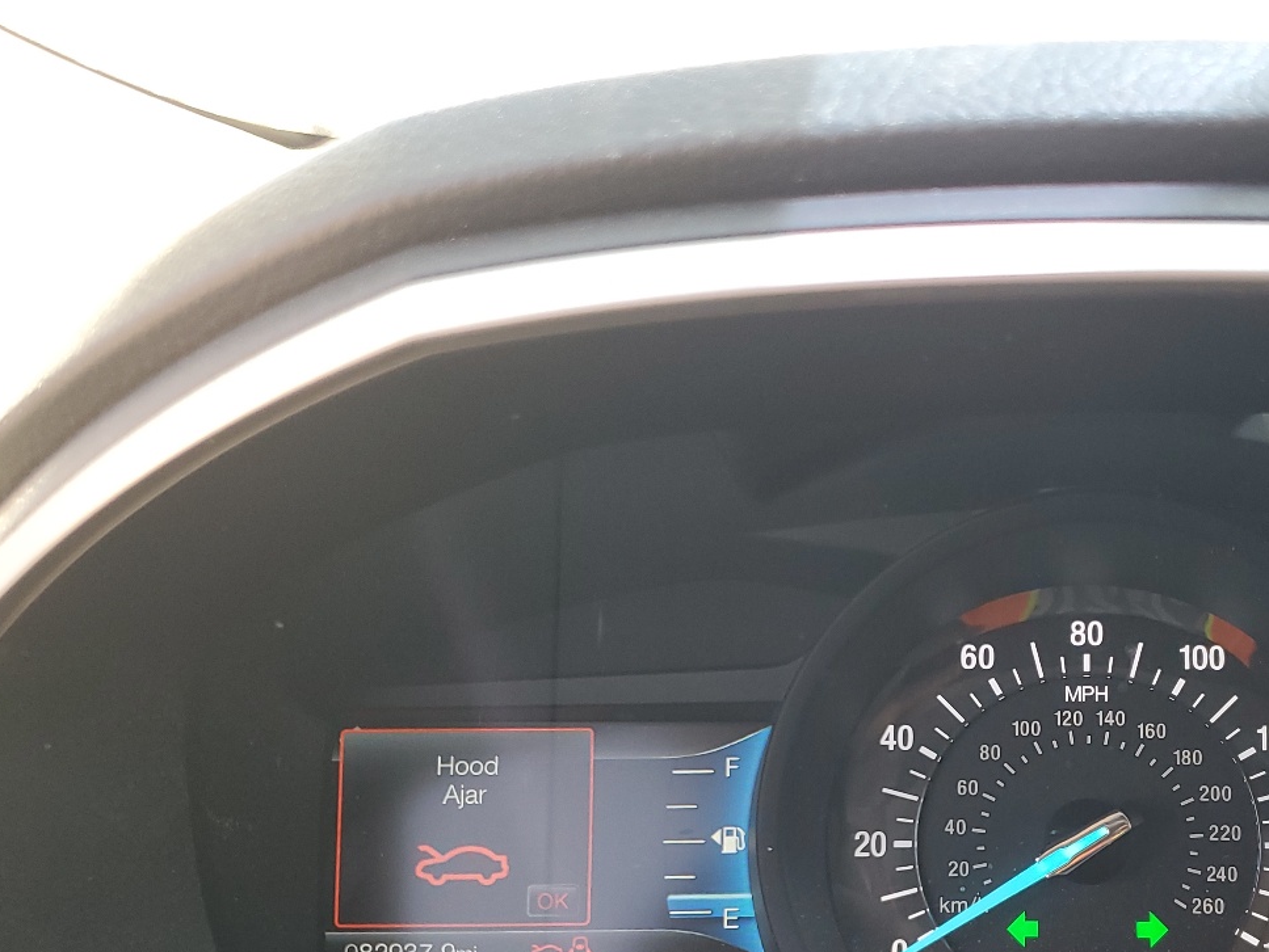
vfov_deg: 32.7
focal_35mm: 43
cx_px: 1031
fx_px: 1577
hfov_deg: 41.8
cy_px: 751
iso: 66
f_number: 1.5
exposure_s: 1/120
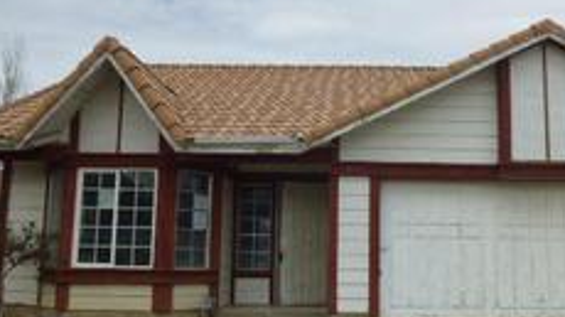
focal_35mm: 41
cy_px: 174
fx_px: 614
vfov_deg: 28.9
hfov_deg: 48.8
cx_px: 364
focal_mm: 4.5
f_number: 9
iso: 100
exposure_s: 1/200
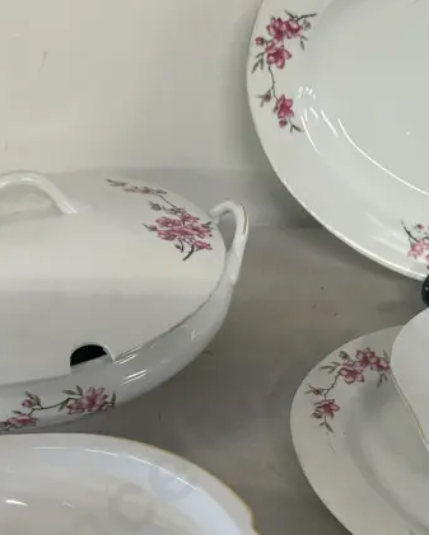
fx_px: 904
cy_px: 324
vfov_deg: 32.9
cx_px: 376
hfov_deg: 25.9
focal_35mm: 57
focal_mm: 6.86
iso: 160
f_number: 1.78
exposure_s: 1/100
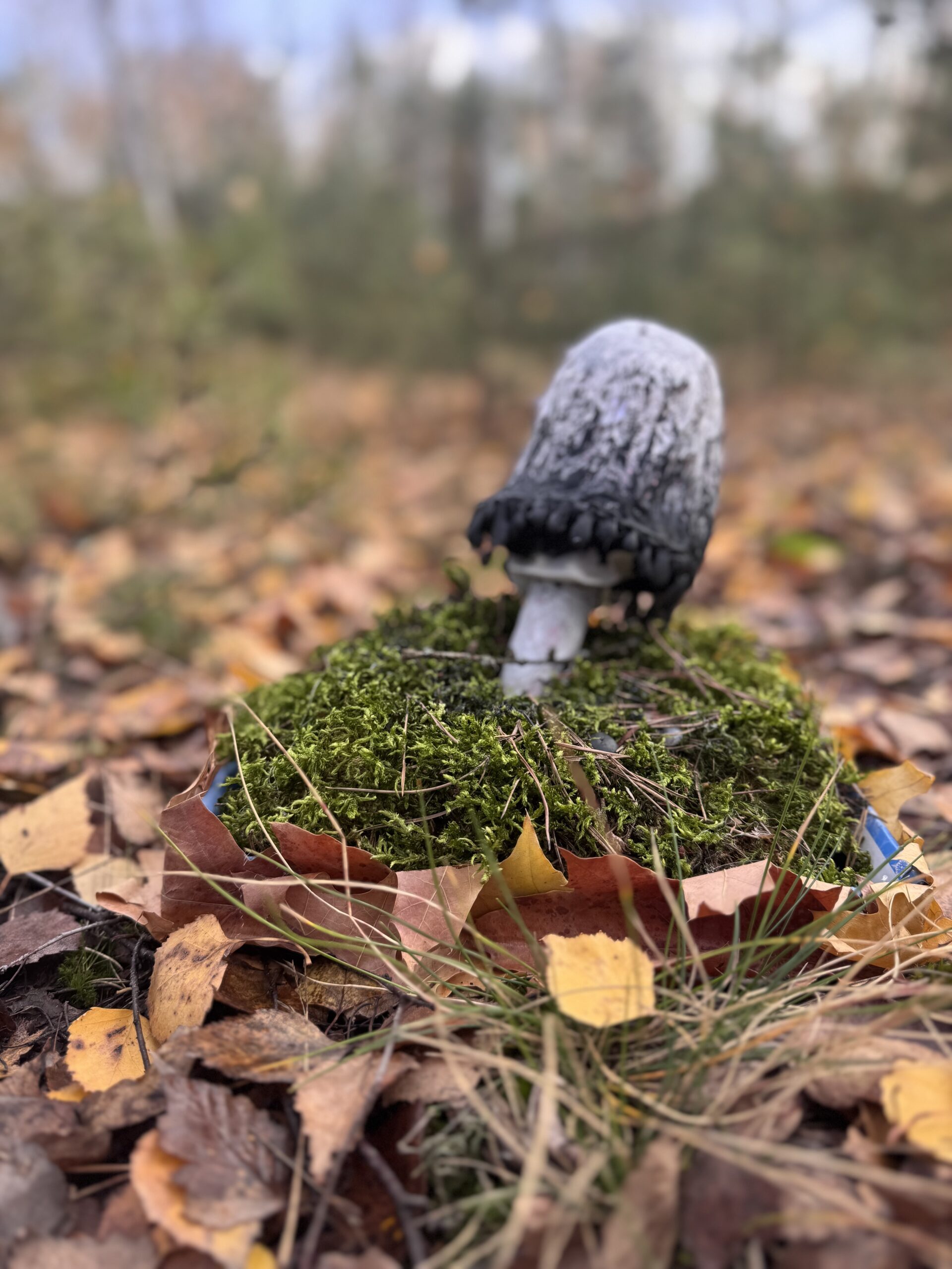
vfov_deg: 71.6
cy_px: 634
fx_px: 880
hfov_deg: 56.8
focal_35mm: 24
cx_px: 476
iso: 80
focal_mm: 6.76
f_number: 1.78
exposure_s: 1/448
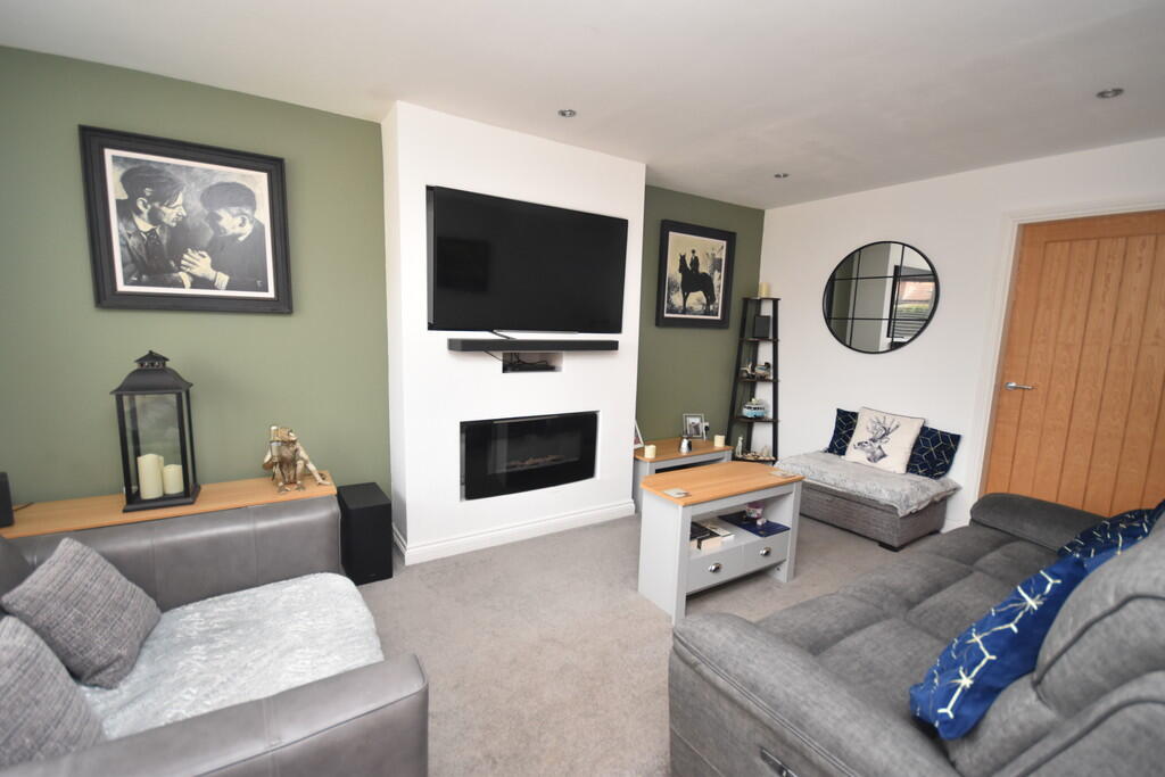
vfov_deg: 77.3
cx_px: 582
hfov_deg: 100.4
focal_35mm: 15
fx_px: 485
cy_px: 388
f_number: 4.5
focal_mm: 10
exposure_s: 1/160
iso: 800
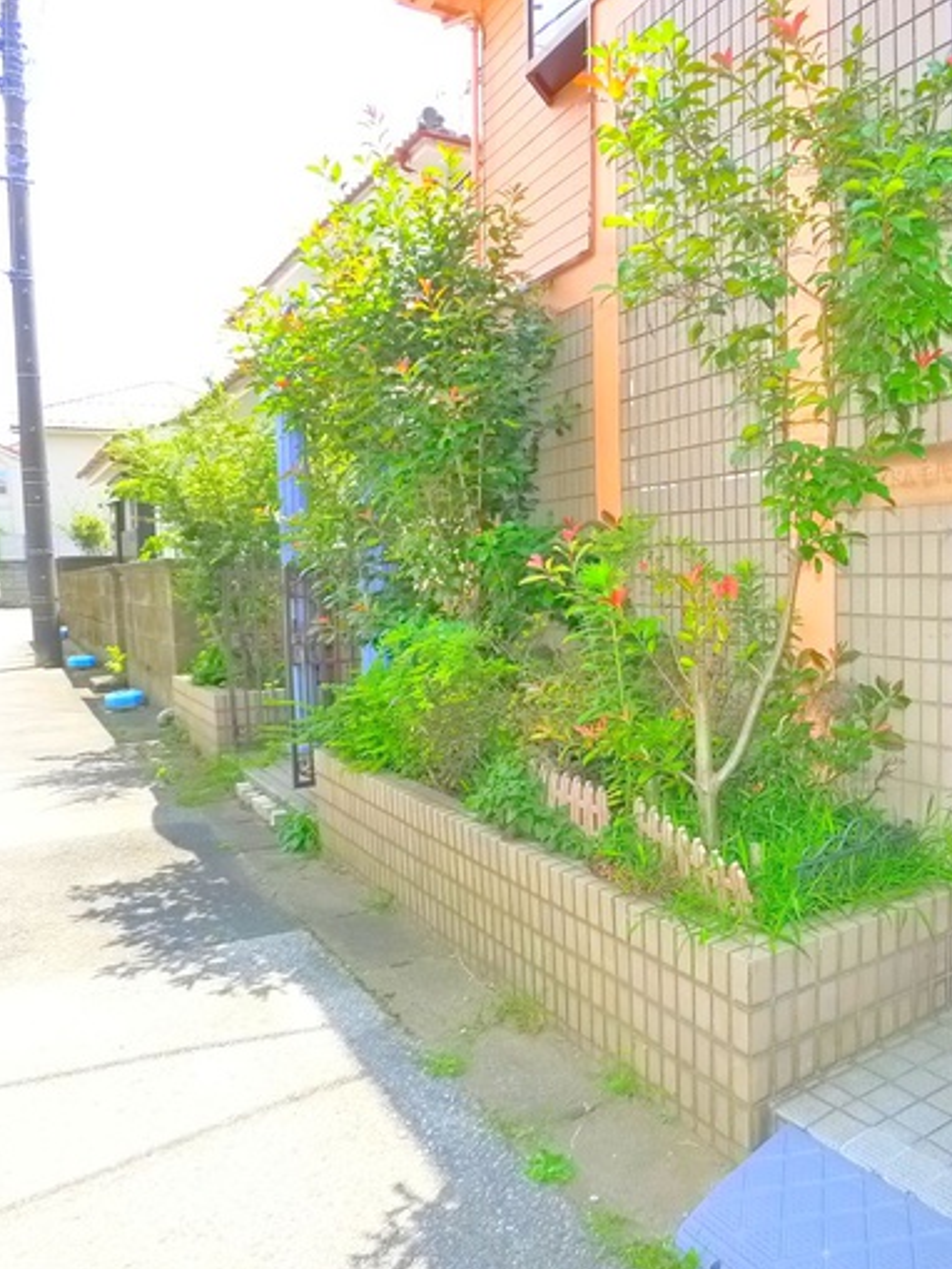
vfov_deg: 55.3
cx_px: 788
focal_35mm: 33
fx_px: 1210
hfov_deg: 40.8
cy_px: 652
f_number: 2.8
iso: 400
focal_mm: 5.1
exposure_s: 1/320
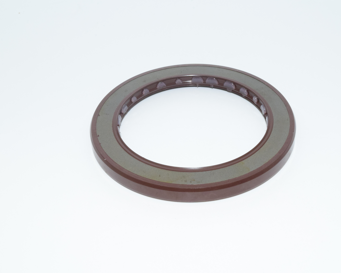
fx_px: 601
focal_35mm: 60
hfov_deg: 31.6
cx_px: 197
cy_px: 137
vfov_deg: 25.6
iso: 1600
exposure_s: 1/60
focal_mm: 35
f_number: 29
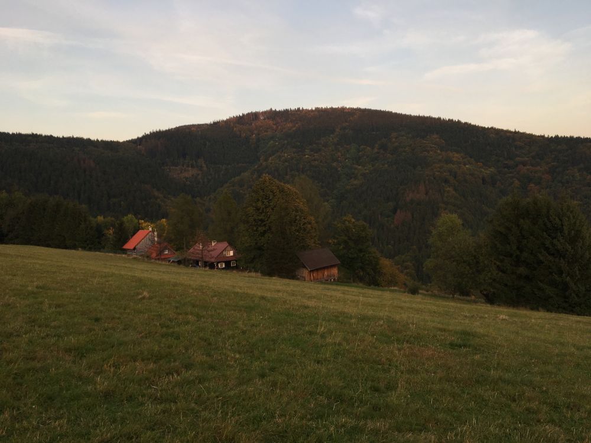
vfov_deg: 48.2
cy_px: 222
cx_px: 296
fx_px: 495
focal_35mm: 29
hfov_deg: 61.7
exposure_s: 1/272
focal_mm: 4.15
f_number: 2.2
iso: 25
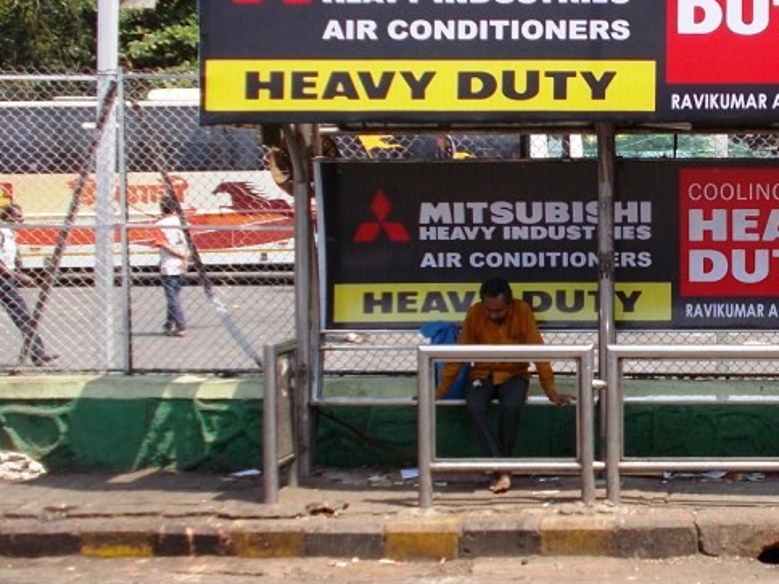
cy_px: 232
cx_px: 747
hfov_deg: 25.9
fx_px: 1620
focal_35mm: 72
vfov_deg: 20.4
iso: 80
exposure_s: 1/500
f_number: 3.6
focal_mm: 6
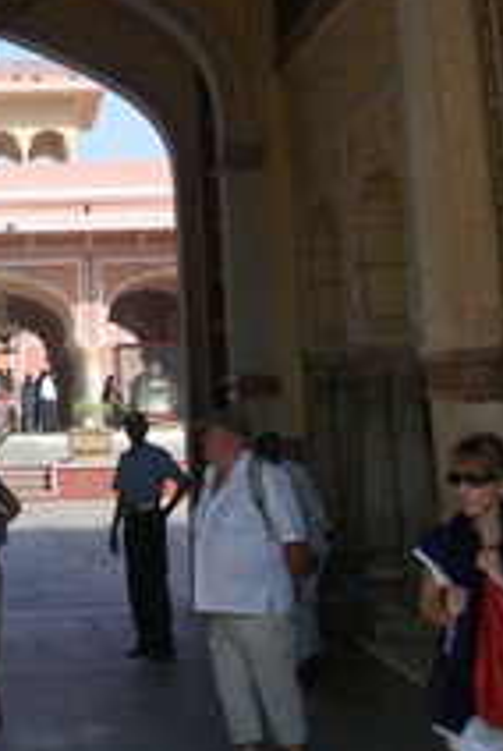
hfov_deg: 21.9
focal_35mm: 61
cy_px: 120
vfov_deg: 31.7
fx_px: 1274
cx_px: 64
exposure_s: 1/350
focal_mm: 18
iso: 800
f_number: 6.7
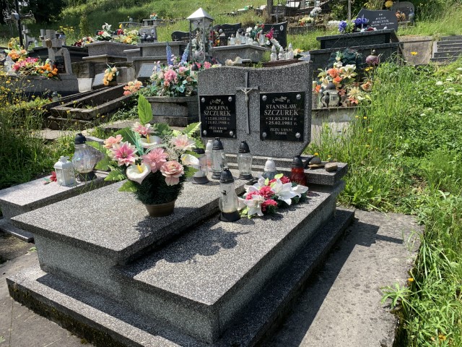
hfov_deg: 67.3
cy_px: 174
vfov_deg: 53.1
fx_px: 347
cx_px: 231
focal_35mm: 26
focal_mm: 4.25
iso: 25
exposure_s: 1/1468
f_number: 1.8
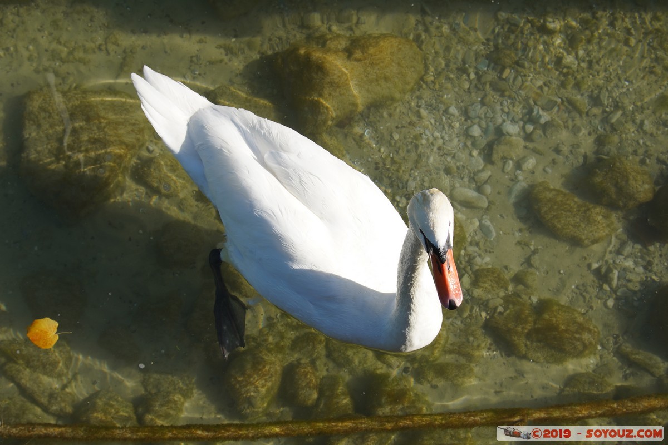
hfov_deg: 48.5
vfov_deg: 33.4
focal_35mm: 40
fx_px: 742
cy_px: 222
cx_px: 334
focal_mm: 40
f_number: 8
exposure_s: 1/250
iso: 100
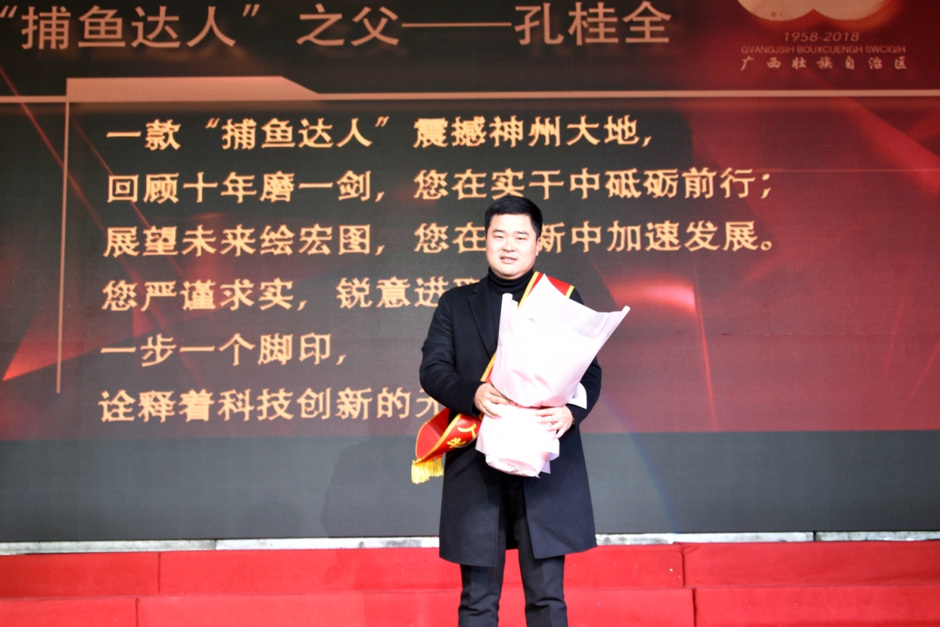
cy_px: 318
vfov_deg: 24.6
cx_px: 474
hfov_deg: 36.2
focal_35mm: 55
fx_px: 1437
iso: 400
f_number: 4
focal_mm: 38
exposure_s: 1/60
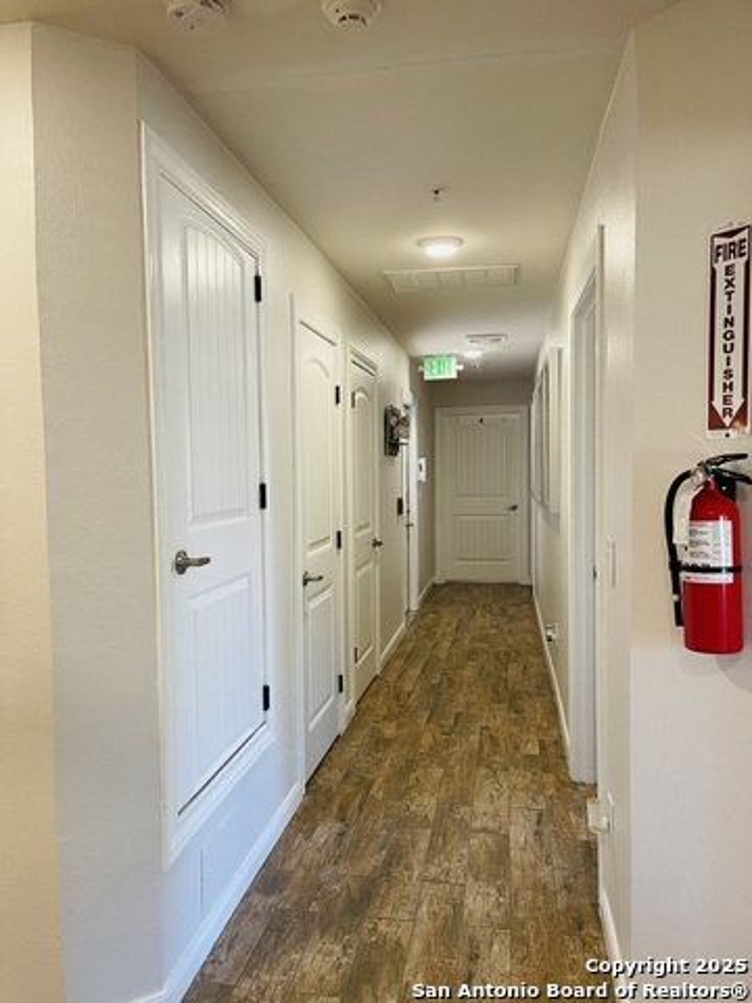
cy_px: 502
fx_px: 753
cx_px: 376
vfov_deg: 67.3
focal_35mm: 26
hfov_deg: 53.1
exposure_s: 1/60
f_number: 1.6
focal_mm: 5.1
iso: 160
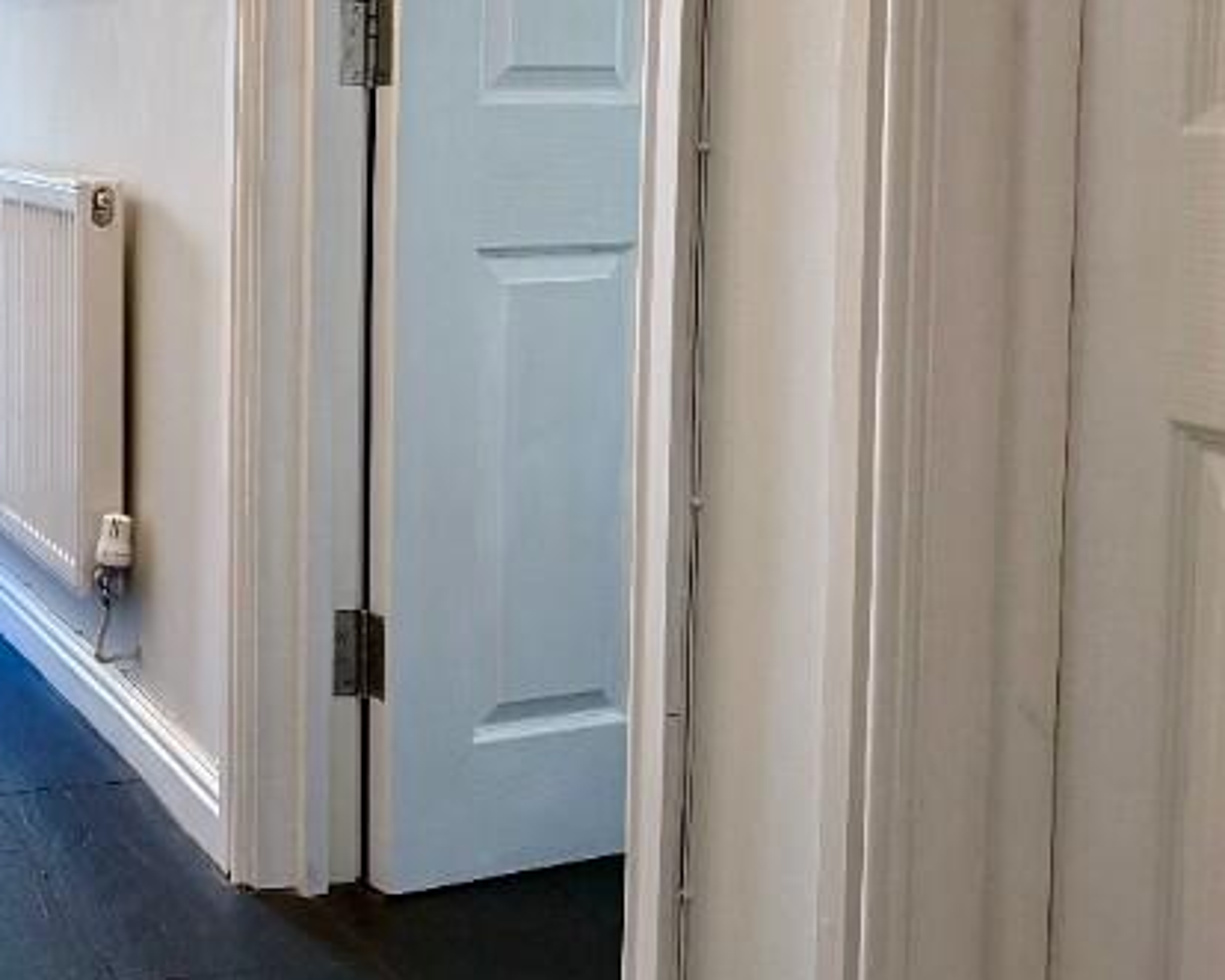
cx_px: 0
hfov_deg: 30.2
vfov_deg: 25.9
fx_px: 2102
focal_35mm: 58
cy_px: 231
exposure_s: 1/100
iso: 400
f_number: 1.78
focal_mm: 6.76
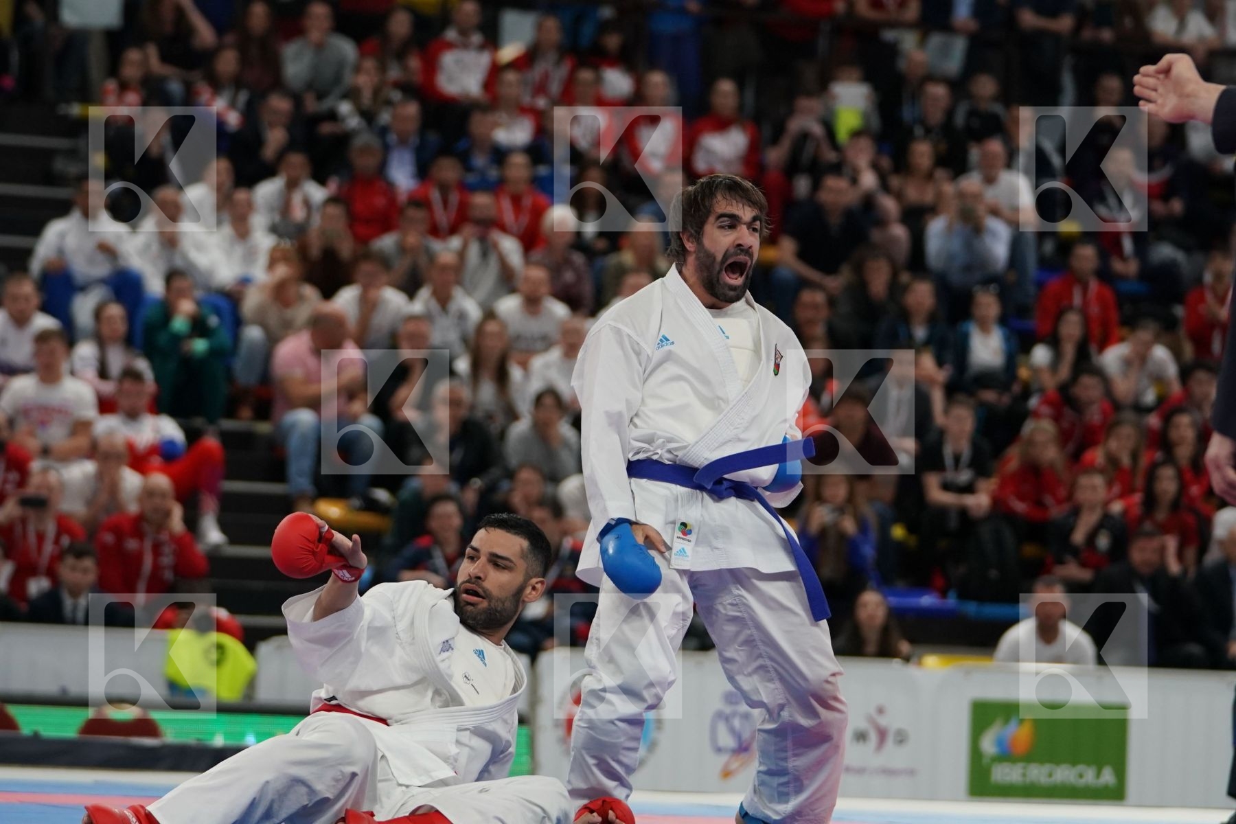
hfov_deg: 12.4
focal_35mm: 166
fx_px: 5699
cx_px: 618
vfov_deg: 8.3
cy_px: 412
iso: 1600
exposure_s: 1/1000
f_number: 2.8
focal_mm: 111
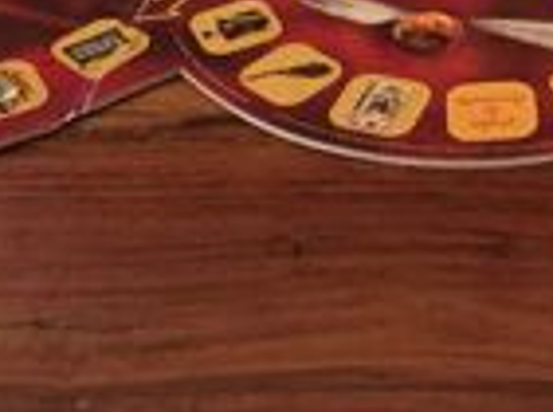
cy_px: -283
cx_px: 478
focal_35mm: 99
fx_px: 1578
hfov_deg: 19.6
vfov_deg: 13.6
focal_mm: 4.15
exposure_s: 1/17
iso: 500
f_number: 2.2
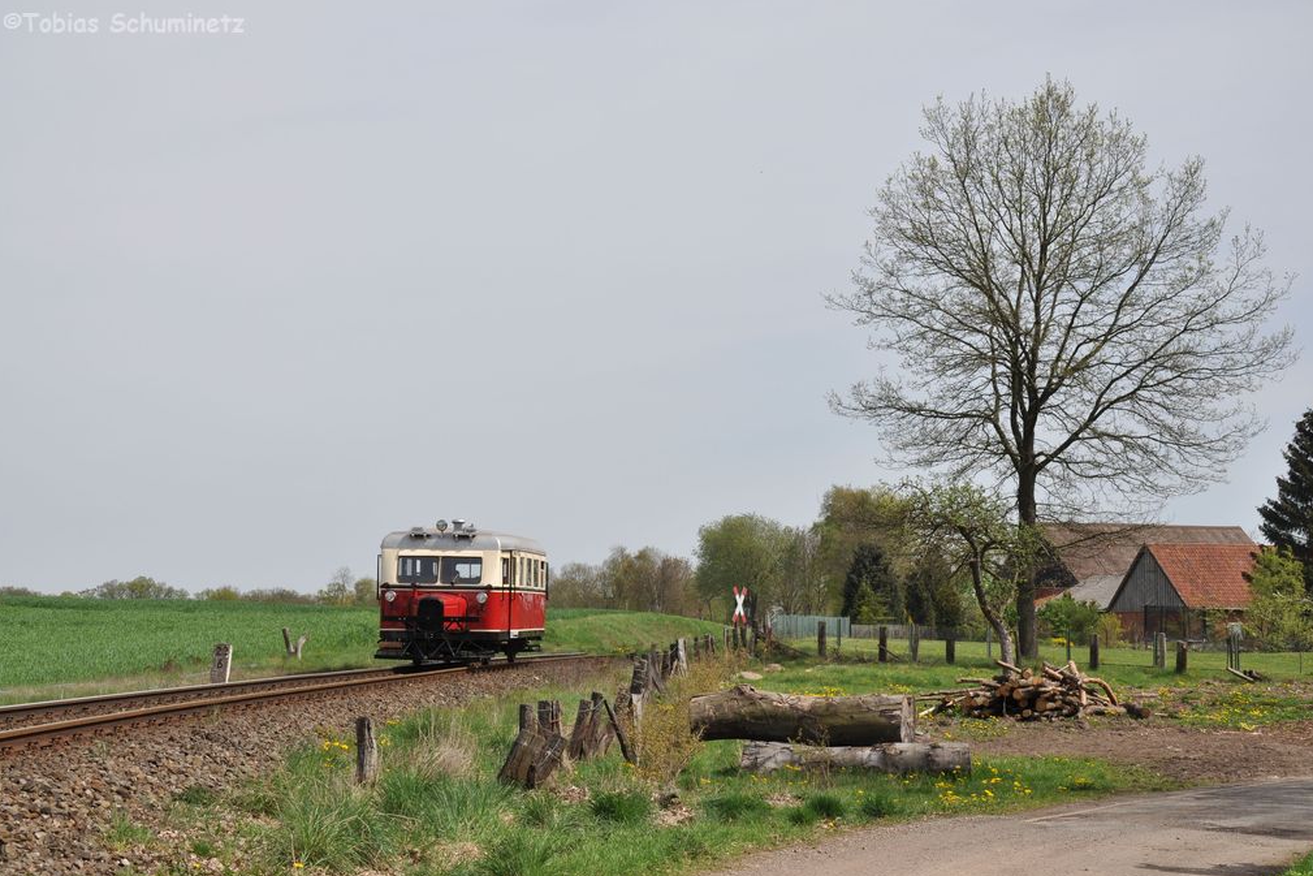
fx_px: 2772
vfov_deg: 18.0
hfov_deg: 26.6
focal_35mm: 76
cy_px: 439
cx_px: 658
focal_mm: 50
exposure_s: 1/500
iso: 200
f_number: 9
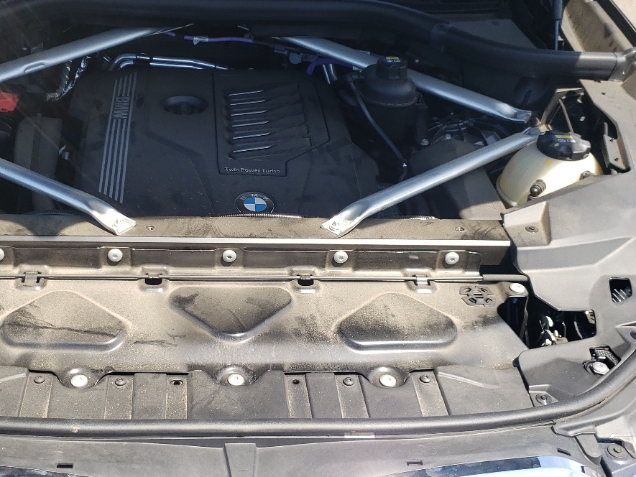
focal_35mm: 47
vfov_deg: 30.9
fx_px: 864
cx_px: 245
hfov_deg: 40.2
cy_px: 213
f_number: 1.5
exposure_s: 1/1000
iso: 50
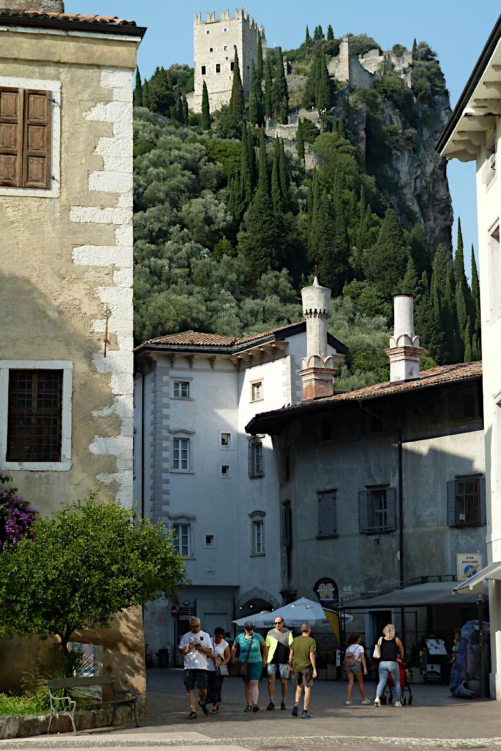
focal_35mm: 76
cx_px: 252
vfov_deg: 26.7
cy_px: 372
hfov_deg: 17.9
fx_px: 1586
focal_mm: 11.9
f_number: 4.1
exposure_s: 1/400
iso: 80
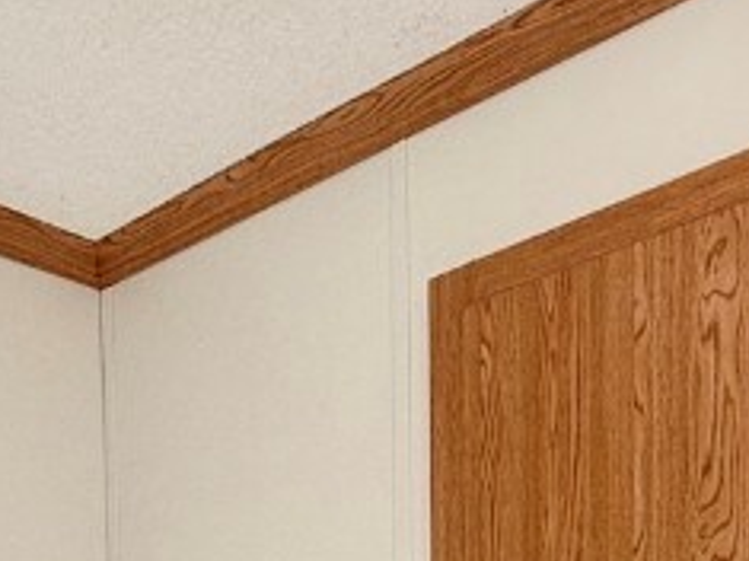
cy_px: 934
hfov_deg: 31.6
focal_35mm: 61
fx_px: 1319
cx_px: 290
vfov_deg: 19.5
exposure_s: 1/120
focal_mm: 2.22
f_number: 2.2
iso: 50
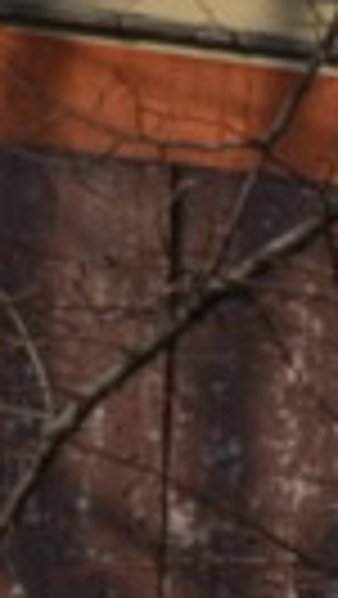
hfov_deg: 3.1
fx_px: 5042
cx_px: 2537
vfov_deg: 6.3
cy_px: 1700
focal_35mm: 317
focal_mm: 21
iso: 100
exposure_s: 1/250
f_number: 8
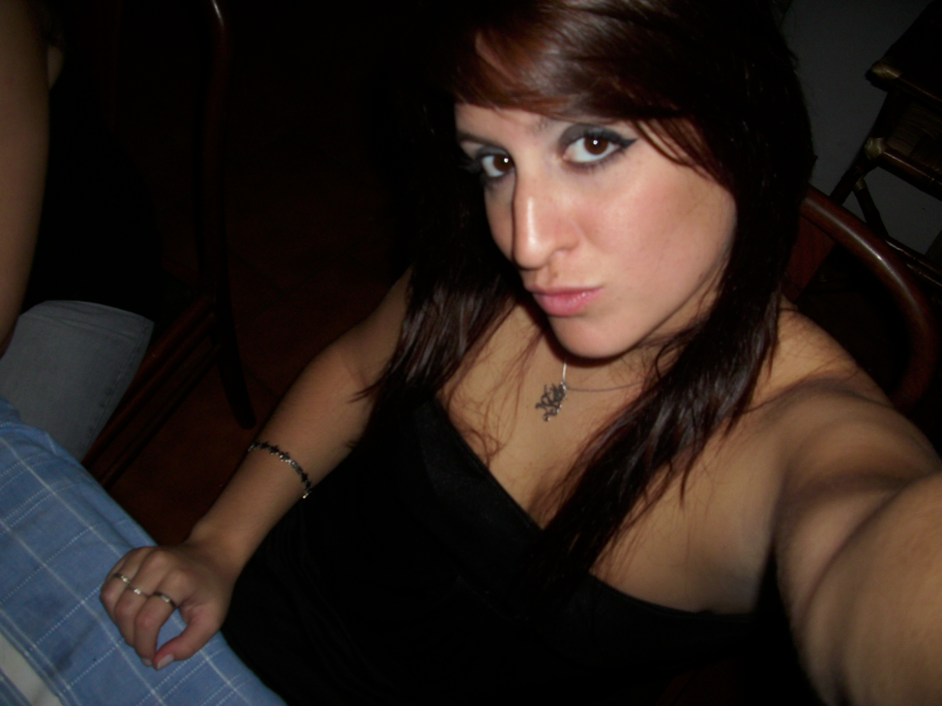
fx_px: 844
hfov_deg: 58.4
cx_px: 471
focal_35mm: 31
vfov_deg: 45.4
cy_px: 353
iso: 50
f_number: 2.8
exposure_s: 1/200
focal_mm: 6.2
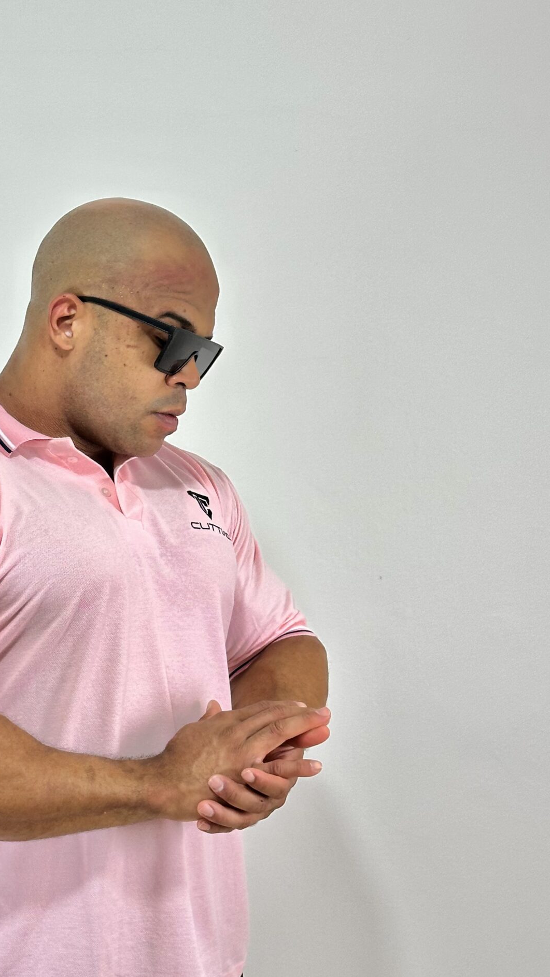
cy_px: 483
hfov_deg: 16.8
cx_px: 86
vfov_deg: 29.7
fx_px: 1841
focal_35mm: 71
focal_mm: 6.86
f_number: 1.78
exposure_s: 1/167
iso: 50
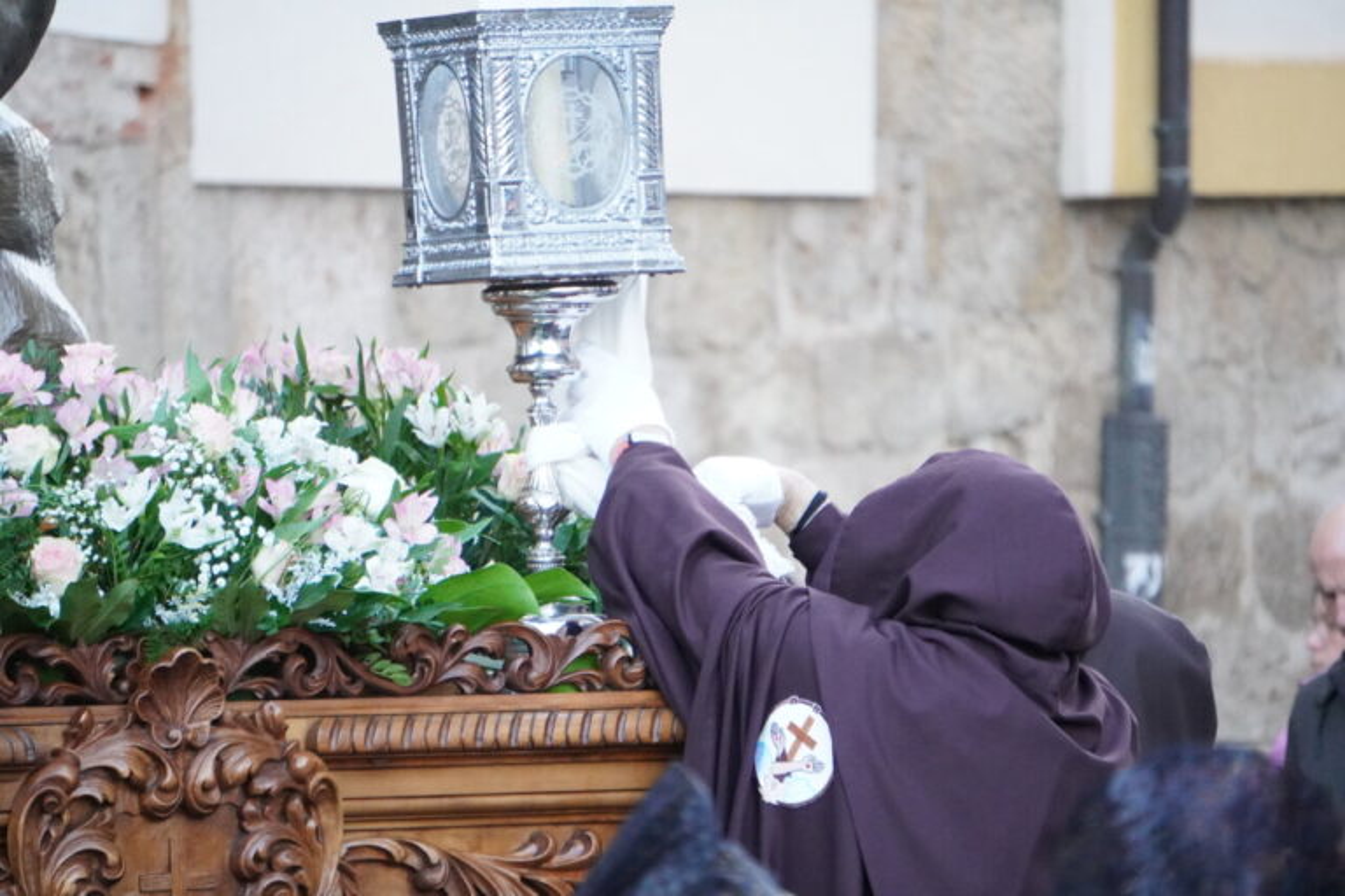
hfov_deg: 6.5
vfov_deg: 4.4
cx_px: 672
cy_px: 448
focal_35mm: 315
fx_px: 11768
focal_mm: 210
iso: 6400
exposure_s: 1/80
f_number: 6.3
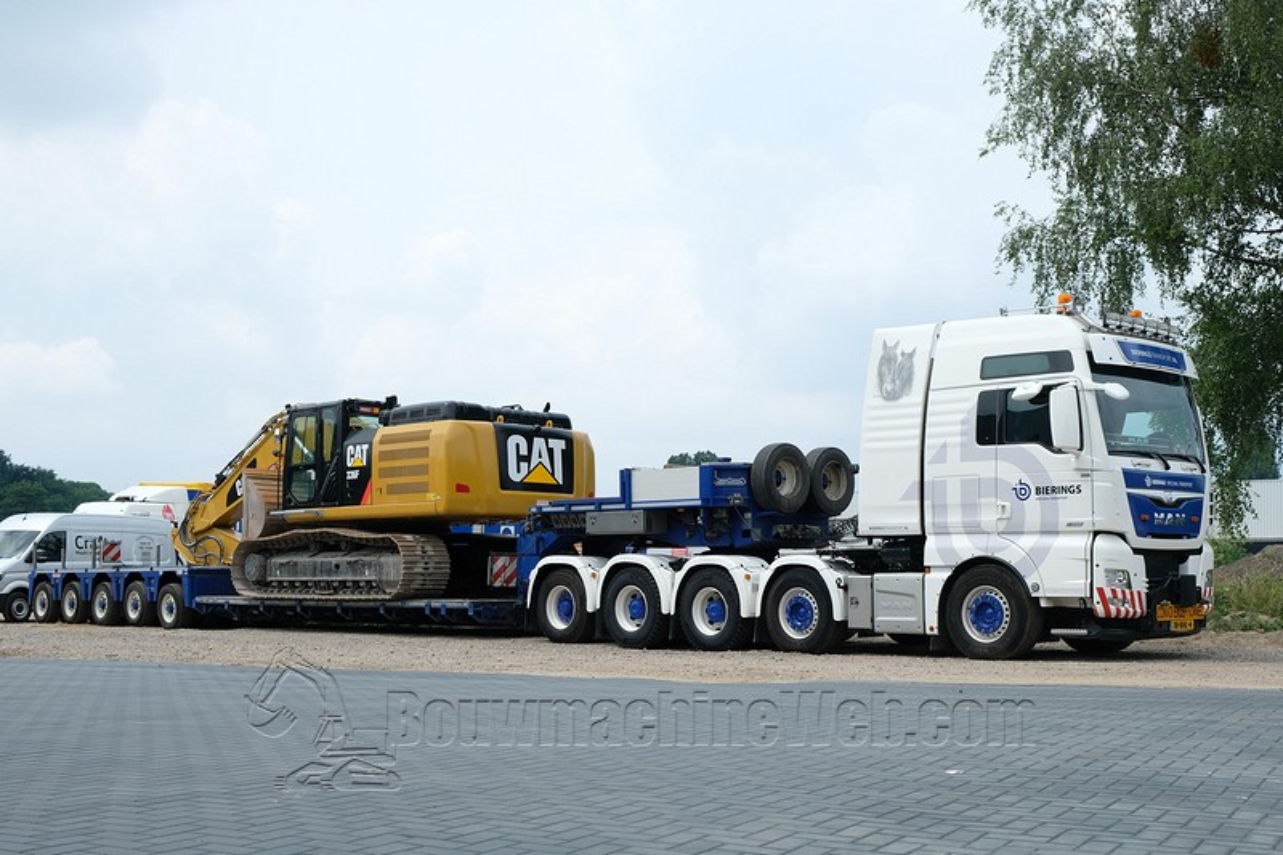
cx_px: 642
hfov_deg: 50.7
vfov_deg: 35.0
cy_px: 428
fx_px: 1354
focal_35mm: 38
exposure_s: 1/450
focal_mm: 25.4
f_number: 6.4
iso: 200
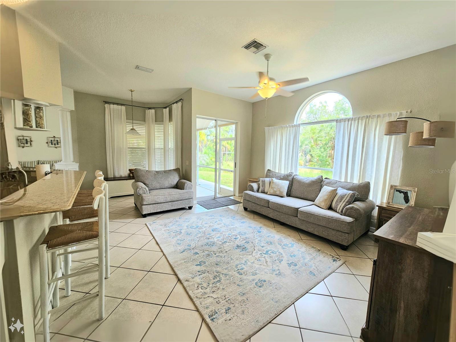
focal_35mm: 13
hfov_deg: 106.2
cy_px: 171
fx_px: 171
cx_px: 228
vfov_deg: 89.9
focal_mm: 2.2
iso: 64
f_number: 2.2
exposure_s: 1/60.2
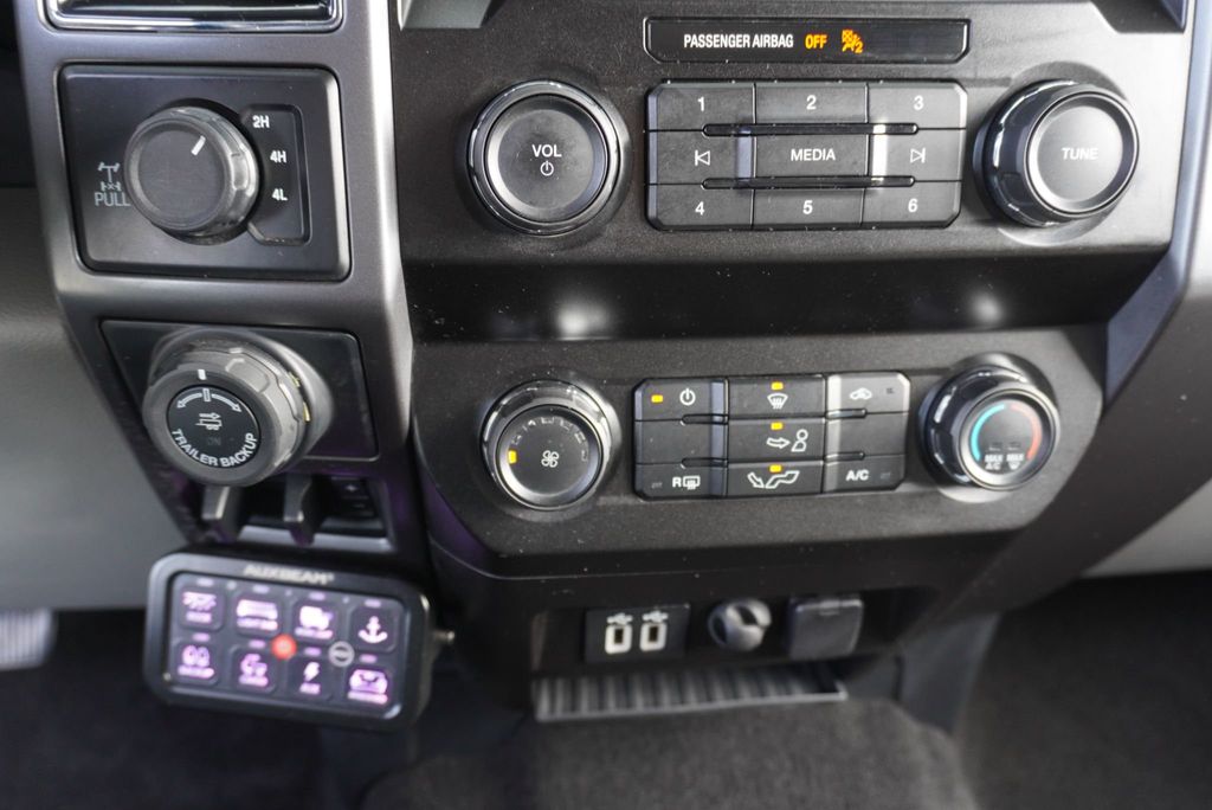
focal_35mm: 30
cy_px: 405
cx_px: 606
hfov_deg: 61.9
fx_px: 1011
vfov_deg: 43.7
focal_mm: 20
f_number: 4
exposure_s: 1/60
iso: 640
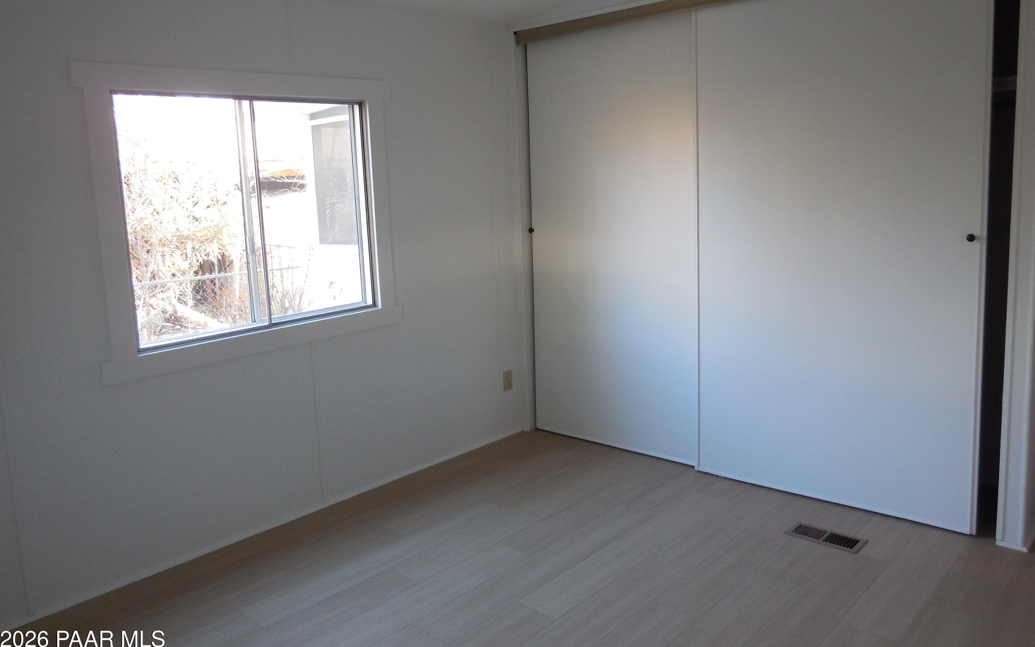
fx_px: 762
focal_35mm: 27
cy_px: 280
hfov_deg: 68.4
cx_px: 509
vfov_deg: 45.9
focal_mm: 4.5
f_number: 3.1
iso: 250
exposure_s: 1/30
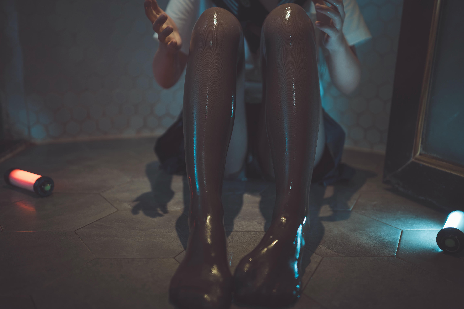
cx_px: 232
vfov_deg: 37.9
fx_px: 451
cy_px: 154
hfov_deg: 54.4
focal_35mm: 35
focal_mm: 35
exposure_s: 1/80
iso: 200
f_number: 2
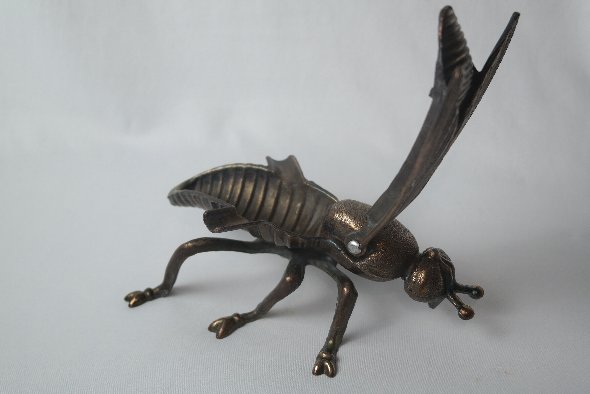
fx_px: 754
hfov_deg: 42.7
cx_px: 295
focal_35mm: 46
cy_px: 197
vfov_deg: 29.2
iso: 200
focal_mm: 30
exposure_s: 1/80
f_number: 4.5
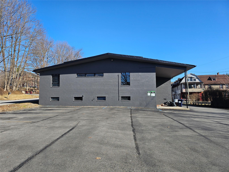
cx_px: 114
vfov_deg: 58.9
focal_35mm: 23
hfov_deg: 73.9
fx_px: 152
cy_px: 86
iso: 10
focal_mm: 6.3
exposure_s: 1/501
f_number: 1.7
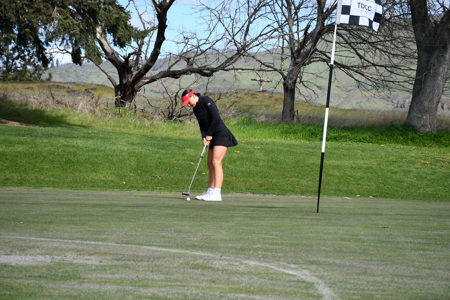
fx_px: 1400
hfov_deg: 18.3
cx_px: 225
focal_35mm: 112
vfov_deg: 12.2
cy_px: 150
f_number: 8
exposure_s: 1/1000
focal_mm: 75
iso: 320
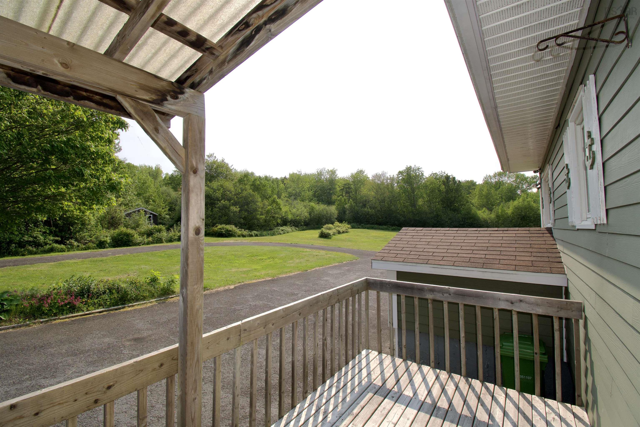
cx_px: 320
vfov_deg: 77.3
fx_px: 267
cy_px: 214
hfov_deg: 100.4
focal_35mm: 15
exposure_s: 1/250
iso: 100
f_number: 13
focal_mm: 10
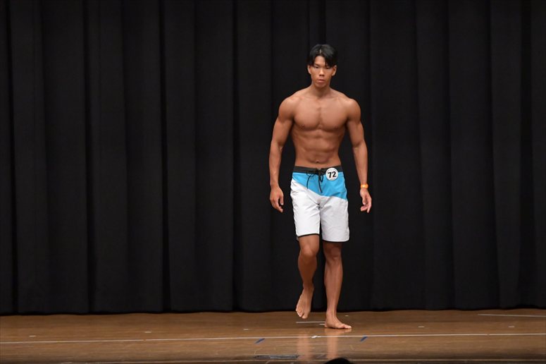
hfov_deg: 9.2
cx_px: 273
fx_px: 3411
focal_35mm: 225
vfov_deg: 6.1
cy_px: 182
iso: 6400
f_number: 5.6
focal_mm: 150
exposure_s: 1/400
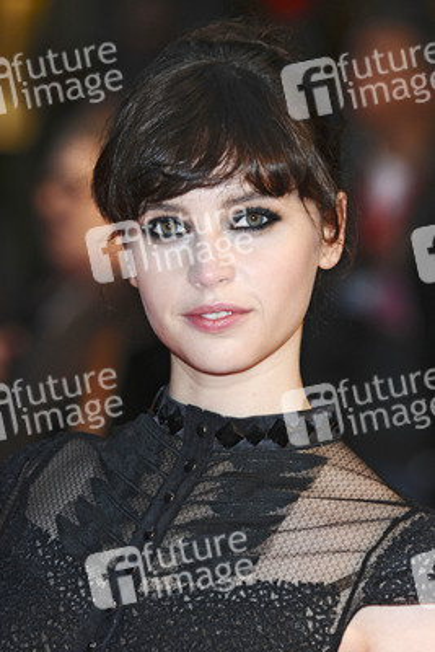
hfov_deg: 6.8
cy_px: 326
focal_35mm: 202
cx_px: 218
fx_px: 3667
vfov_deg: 10.2
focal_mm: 135
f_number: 3.5
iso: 320
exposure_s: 1/200
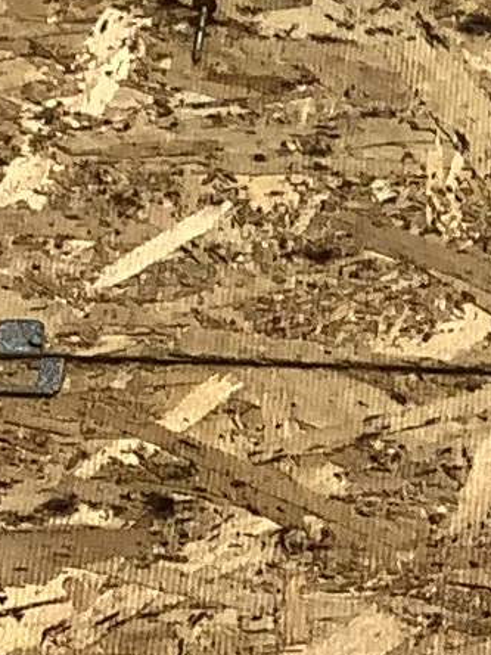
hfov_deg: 6.4
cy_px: 2200
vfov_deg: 7.3
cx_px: 815
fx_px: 4312
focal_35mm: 228
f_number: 2.4
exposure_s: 1/3401
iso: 25
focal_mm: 3.3
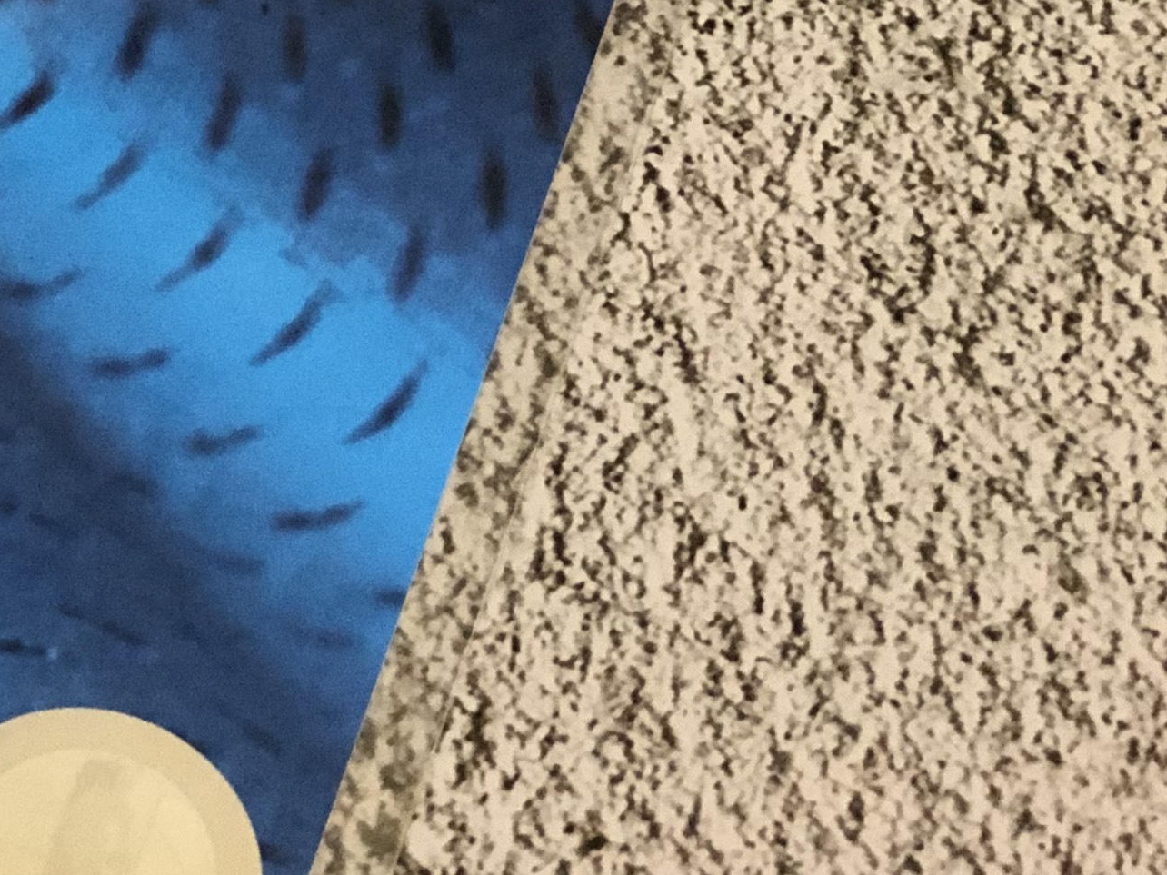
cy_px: -98
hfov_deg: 10.7
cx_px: -534
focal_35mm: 179
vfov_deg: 8.2
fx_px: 6035
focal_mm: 6.6
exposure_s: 1/30
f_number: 2.8
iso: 320
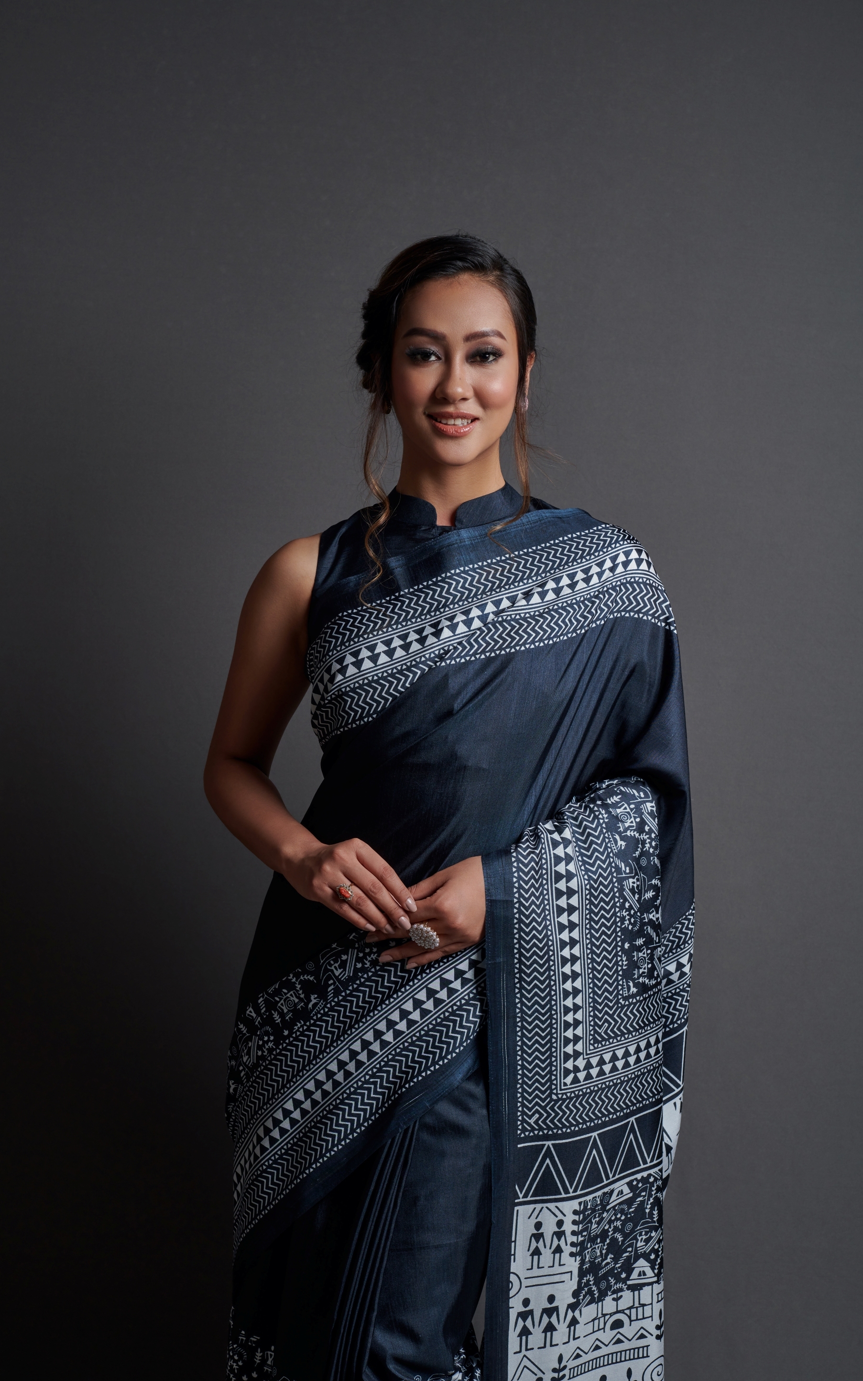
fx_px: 1919
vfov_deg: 39.6
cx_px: 409
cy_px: 691
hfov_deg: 25.3
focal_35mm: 51
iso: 100
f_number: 9
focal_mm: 50
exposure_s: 1/160
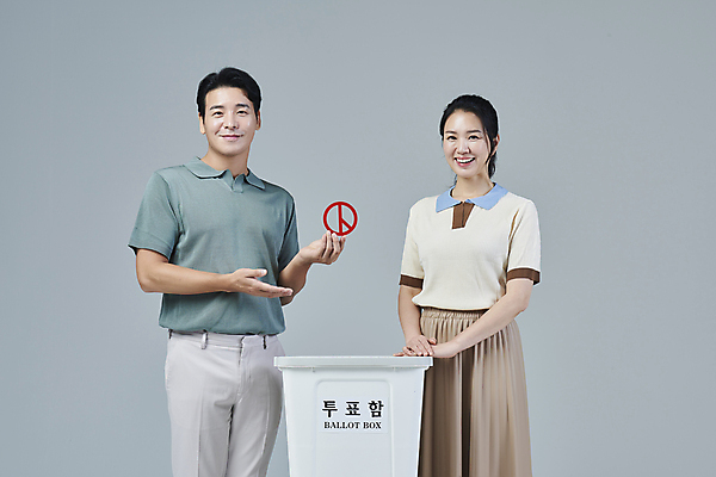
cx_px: 358
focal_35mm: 80
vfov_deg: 17.1
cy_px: 238
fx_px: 1591
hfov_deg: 25.4
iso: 100
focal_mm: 80
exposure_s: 1/125
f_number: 14
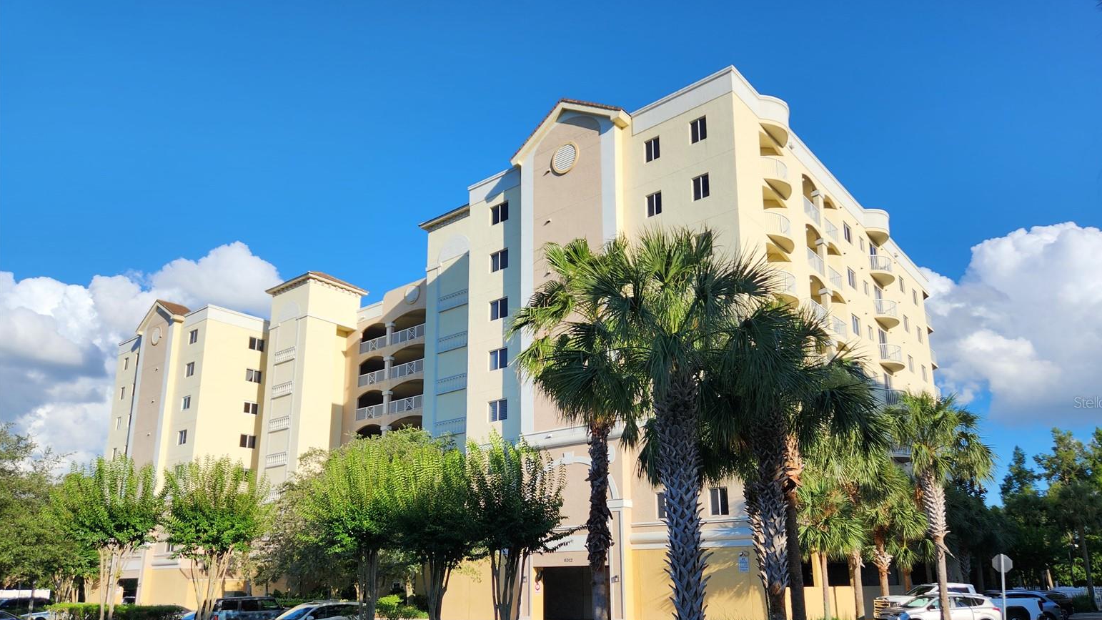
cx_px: 570
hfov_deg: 71.9
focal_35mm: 26
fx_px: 760
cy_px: 402
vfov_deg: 43.9
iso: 20
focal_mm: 5.4
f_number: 1.8
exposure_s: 1/1751
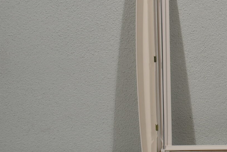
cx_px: 275
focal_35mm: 103
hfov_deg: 18.7
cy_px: 56
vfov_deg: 13.3
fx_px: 650
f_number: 5.6
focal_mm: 22
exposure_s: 1/125
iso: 250
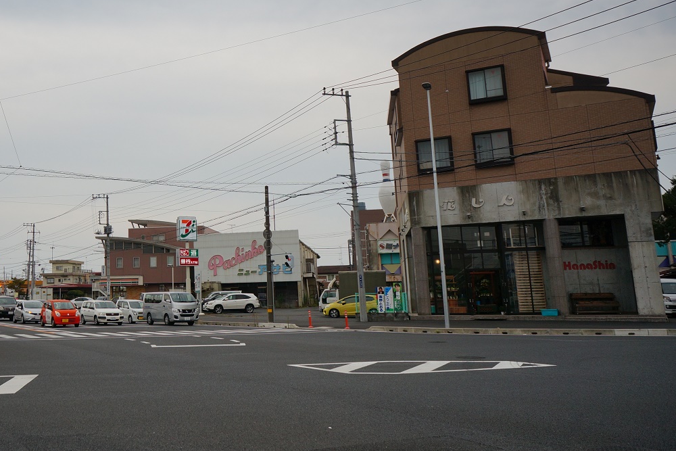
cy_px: 181
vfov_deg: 36.7
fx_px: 676
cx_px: 177
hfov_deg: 51.1
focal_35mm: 36
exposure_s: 1/100
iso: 100
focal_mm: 16
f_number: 7.1
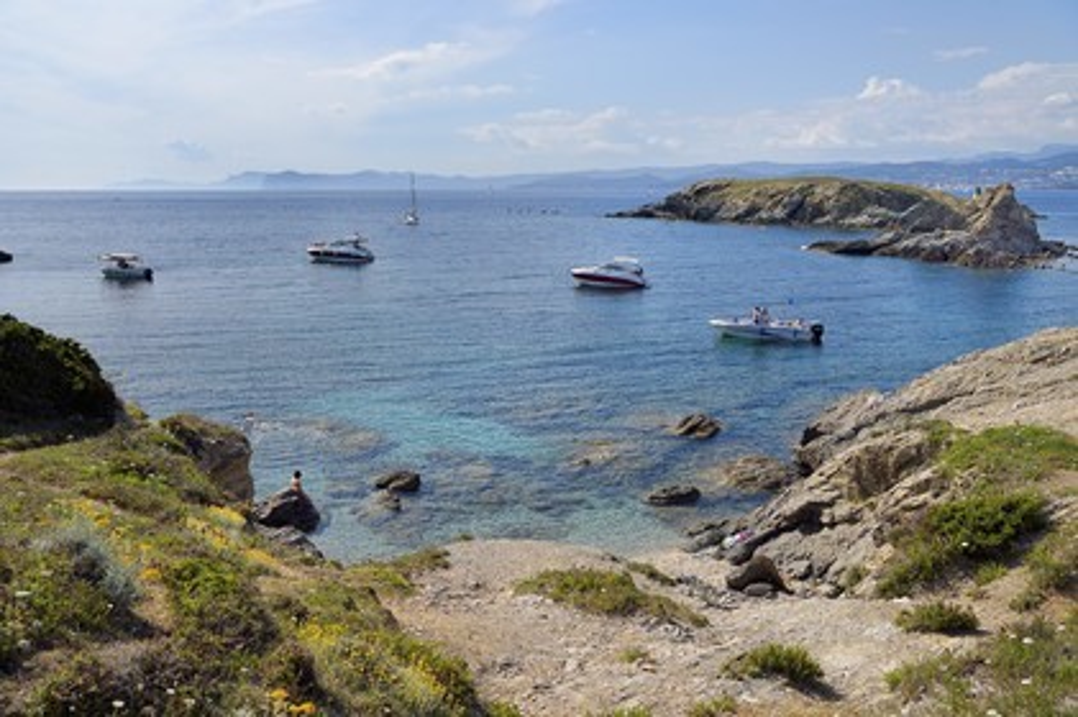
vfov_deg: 38.8
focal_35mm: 34
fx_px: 1017
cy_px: 358
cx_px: 539
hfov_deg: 55.8
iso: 200
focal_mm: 34
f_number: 9
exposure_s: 1/640
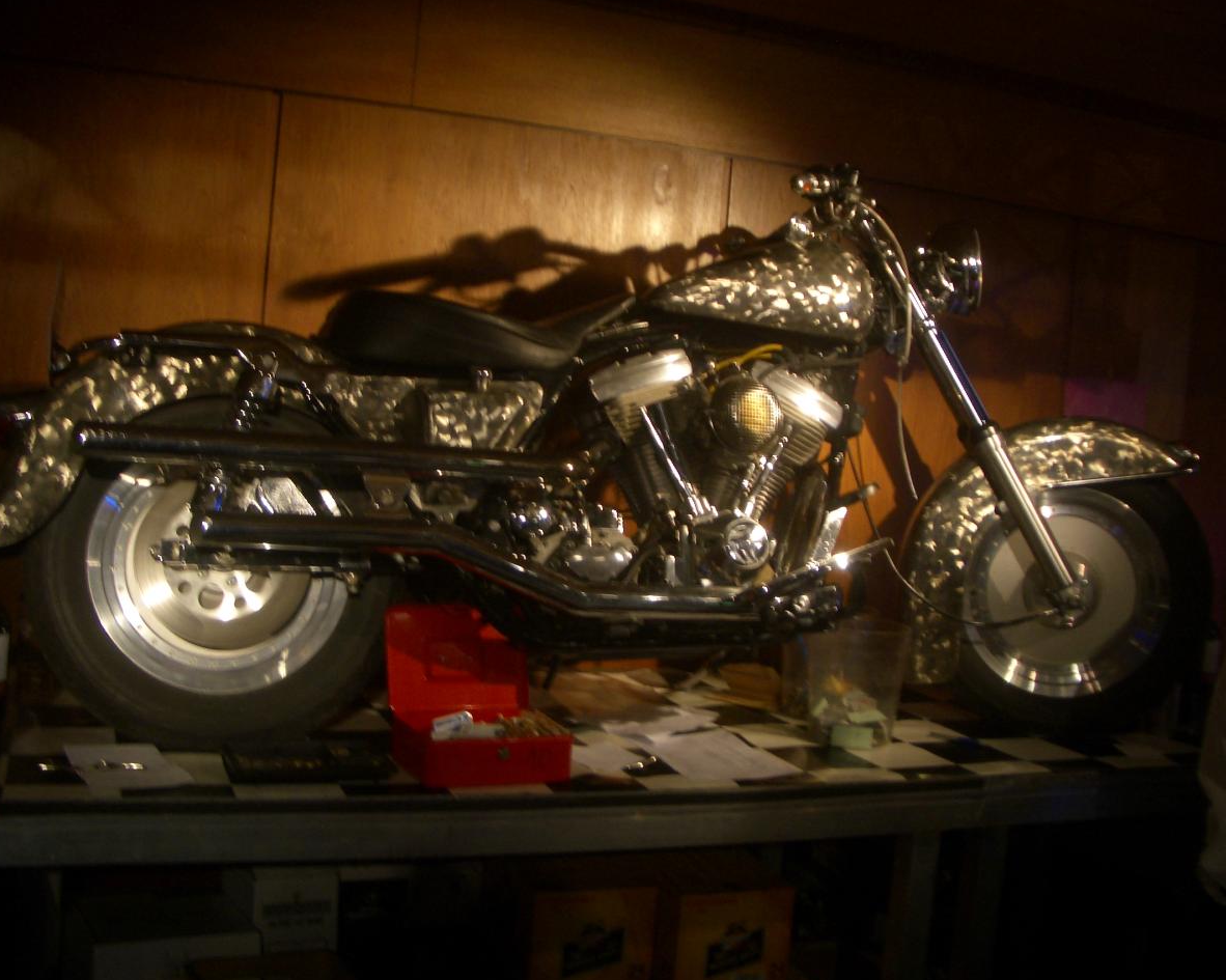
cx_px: 570
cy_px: 488
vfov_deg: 40.1
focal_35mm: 37
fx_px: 1342
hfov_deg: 49.1
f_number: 2.6
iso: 50
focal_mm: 5.8
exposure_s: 1/8
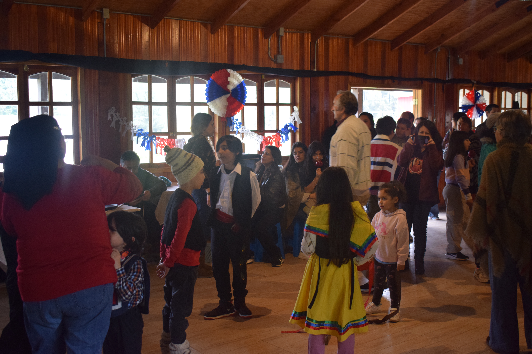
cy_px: 177
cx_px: 266
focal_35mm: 42
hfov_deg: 46.4
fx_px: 621
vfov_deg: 31.9
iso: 800
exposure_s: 1/60
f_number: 4.2
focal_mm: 28
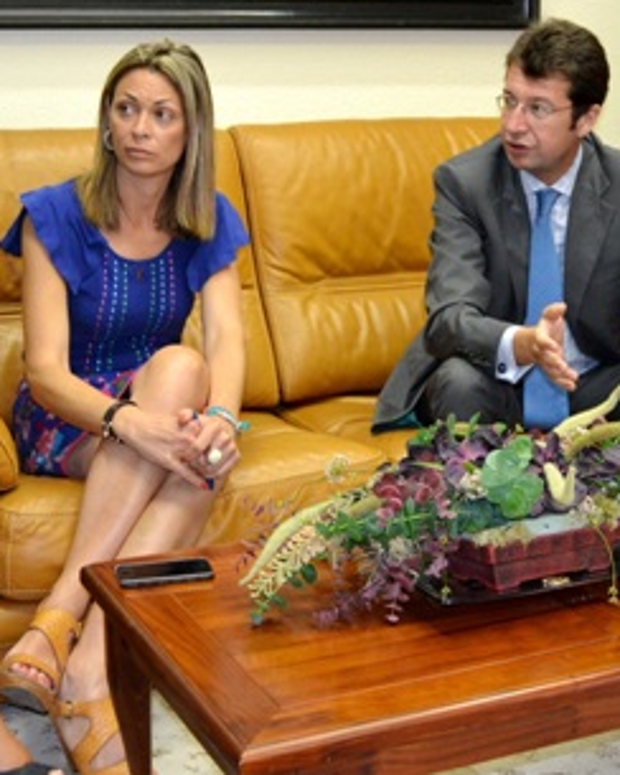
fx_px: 1491
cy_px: 243
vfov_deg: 28.9
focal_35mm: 65
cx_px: 386
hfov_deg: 23.4
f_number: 3.5
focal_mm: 22
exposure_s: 1/60
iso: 1250
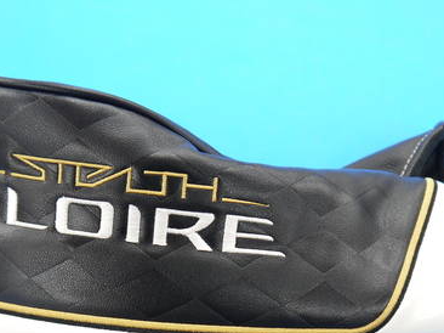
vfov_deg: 25.5
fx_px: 718
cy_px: 281
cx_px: 210
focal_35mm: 56
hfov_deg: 34.4
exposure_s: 1/60
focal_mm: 16
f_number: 3.8
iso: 400
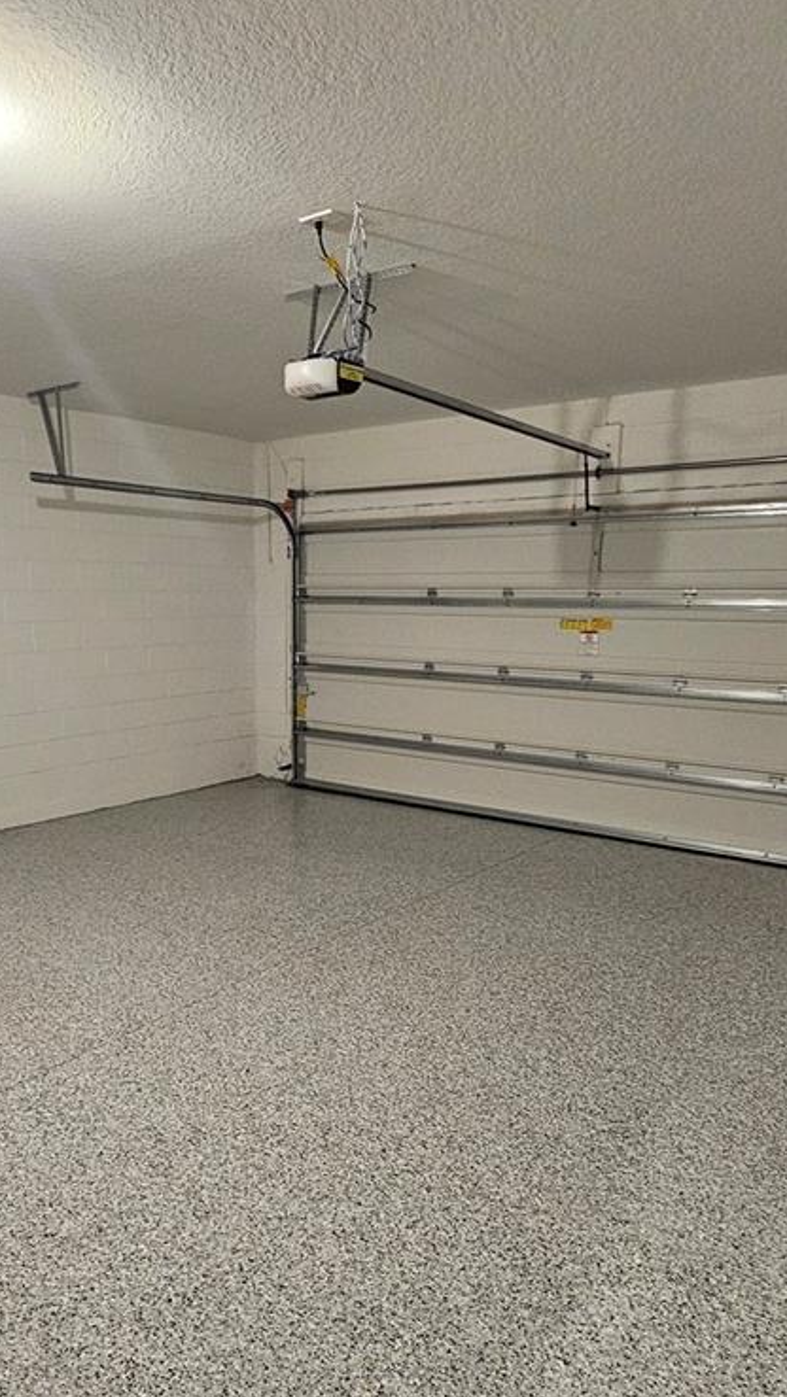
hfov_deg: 49.3
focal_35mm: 23
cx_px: 325
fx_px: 853
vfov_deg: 78.0
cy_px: 819
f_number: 2.2
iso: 640
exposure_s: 1/30
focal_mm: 2.2
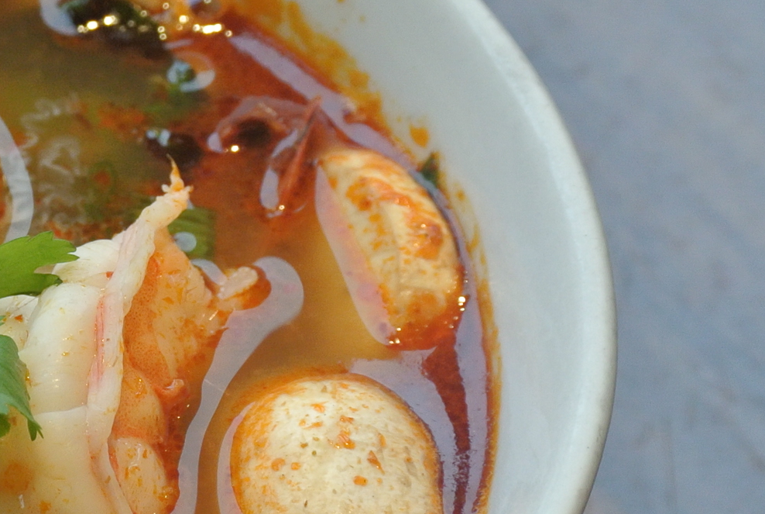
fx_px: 6430
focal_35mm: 302
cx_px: -160
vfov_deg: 4.6
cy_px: 327
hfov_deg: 6.8
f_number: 3.8
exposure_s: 1/50
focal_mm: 38.5
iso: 400
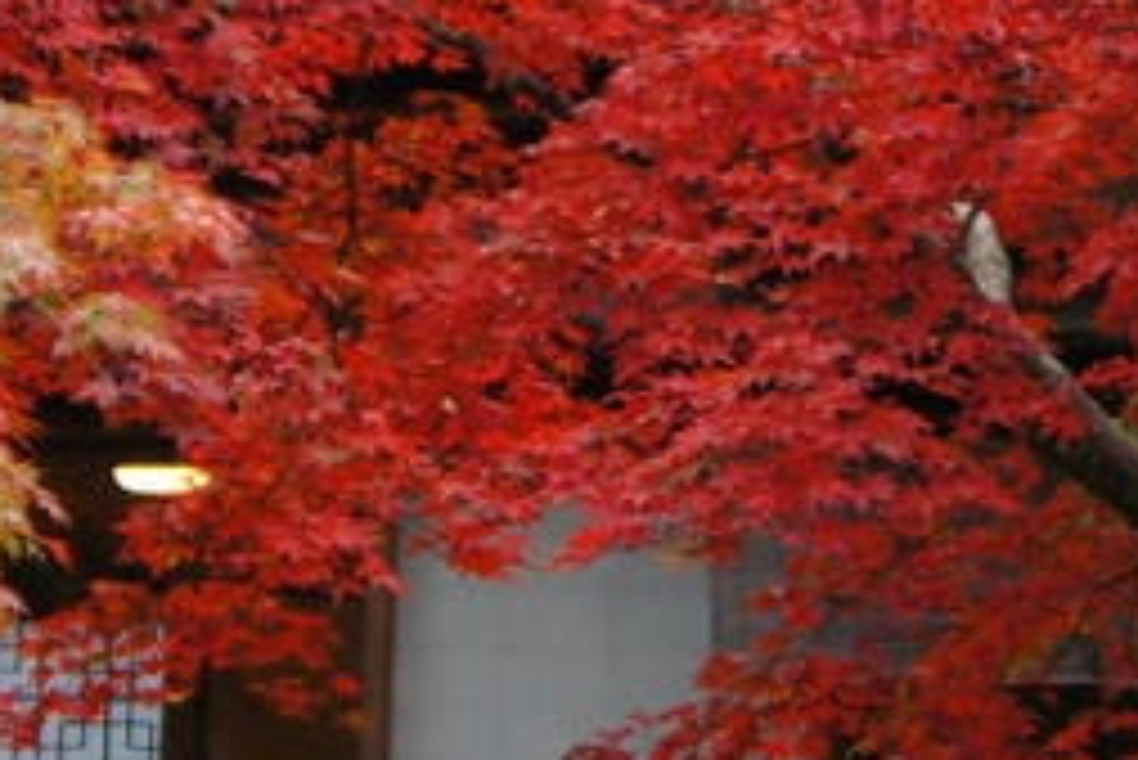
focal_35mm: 256
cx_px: 1021
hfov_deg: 8.0
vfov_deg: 5.4
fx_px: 8097
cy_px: 389
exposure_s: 1/60
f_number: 4.5
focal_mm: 36
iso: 500
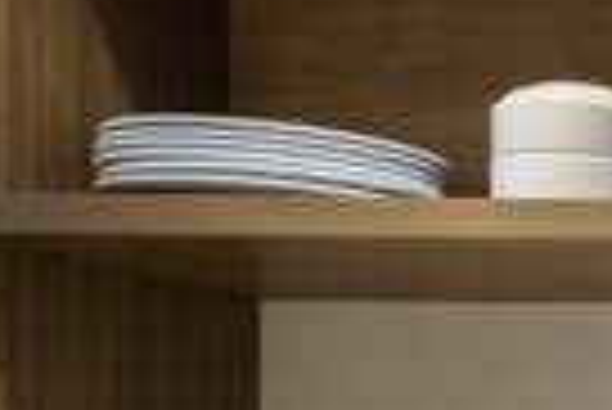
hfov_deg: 11.1
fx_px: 2178
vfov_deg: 10.3
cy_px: 671
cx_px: 1775
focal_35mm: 128
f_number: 8
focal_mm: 11
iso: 320
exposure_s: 1/25
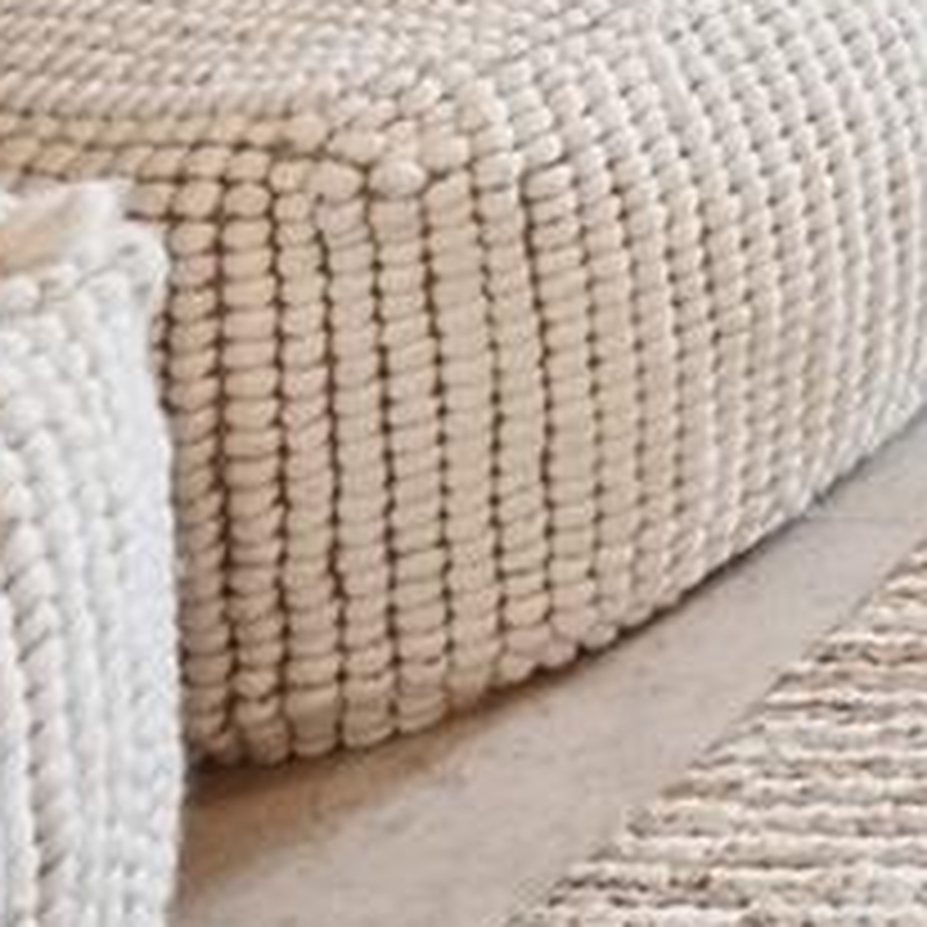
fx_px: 2999
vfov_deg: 14.7
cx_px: 2601
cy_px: -898
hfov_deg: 11.8
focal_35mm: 99
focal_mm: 15
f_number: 8
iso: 640
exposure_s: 1/15
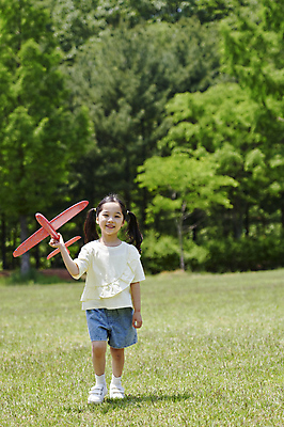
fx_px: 996
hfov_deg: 16.2
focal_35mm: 84
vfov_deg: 24.2
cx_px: 142
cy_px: 214
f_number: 2.8
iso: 200
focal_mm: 70
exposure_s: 1/2000
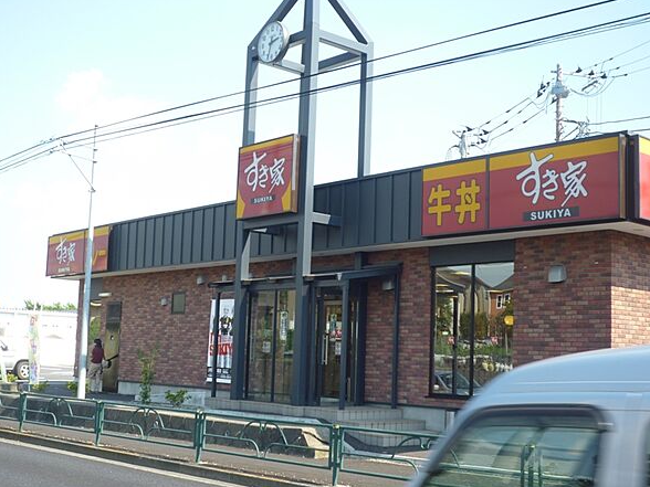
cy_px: 244
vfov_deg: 28.6
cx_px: 328
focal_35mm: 51
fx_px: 958
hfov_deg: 37.5
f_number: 4.3
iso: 80
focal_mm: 8.8
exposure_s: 1/160
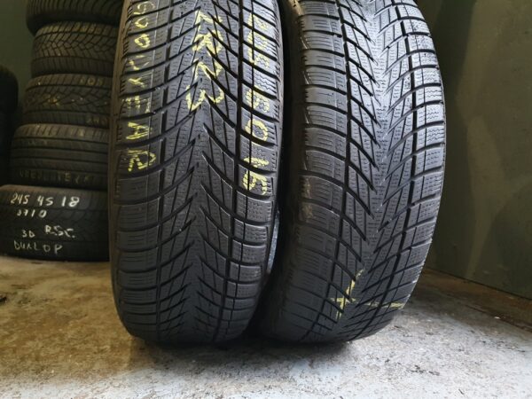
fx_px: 400
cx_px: 266
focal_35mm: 26
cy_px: 200
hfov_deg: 67.3
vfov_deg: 53.1
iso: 500
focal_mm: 4.32
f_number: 1.5
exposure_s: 1/25
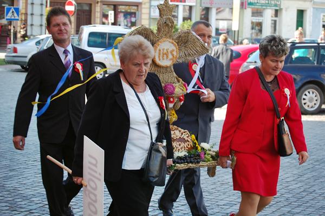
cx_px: 162
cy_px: 108
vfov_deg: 16.5
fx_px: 744
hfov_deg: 24.6
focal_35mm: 82
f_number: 5.6
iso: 200
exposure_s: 1/125
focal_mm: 55
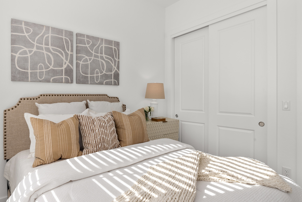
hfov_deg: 83.3
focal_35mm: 20
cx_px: 126
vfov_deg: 61.9
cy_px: 100
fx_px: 168
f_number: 11
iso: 100
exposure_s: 1/10
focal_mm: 16
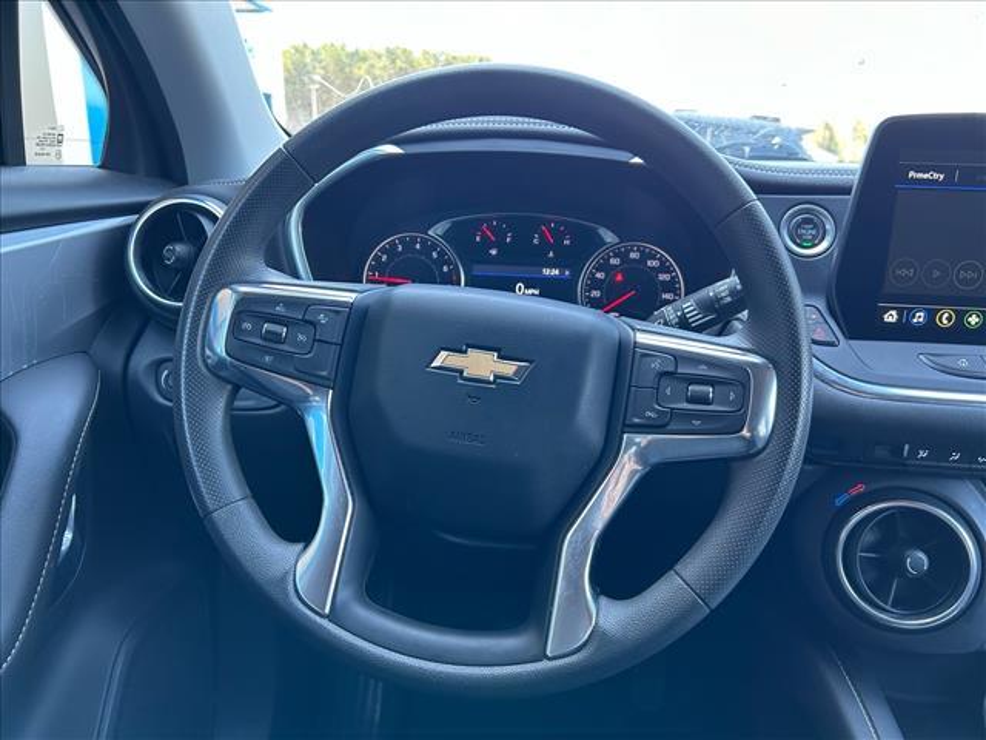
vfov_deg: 53.1
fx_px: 741
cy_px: 370
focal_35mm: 26
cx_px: 493
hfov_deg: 67.3
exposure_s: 1/74
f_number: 1.5
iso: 125
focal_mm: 5.7
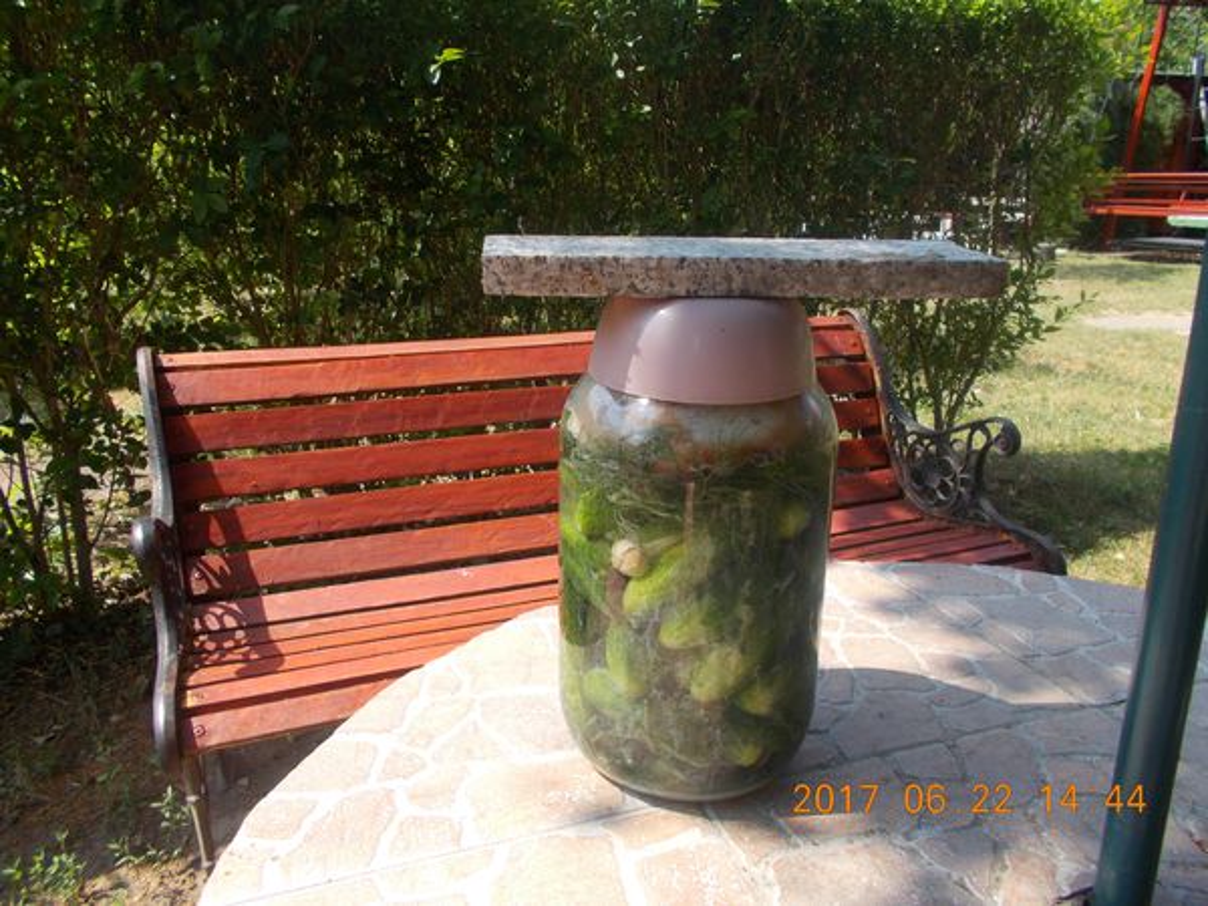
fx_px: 907
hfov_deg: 67.3
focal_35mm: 26
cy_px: 453
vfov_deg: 53.1
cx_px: 604
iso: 80
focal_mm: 4.6
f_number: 3.2
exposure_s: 1/400
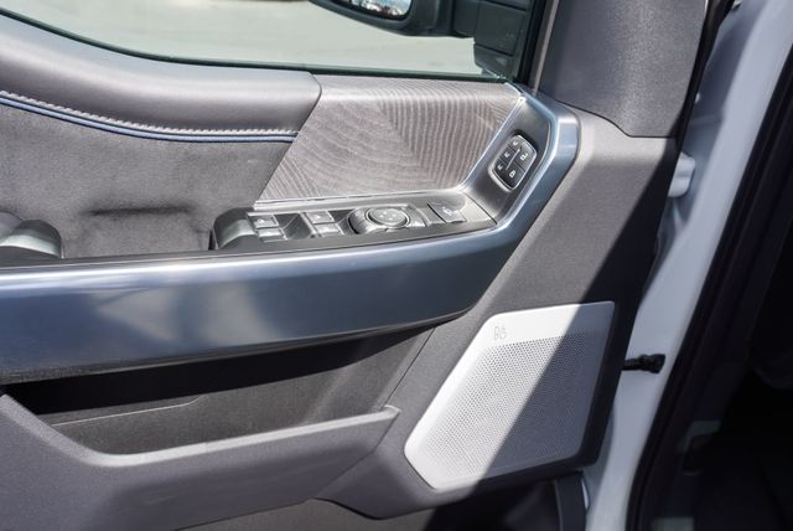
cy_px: 266
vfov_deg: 43.7
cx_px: 396
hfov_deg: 61.9
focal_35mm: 30
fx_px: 661
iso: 100
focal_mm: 20
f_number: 6.3
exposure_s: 1/160
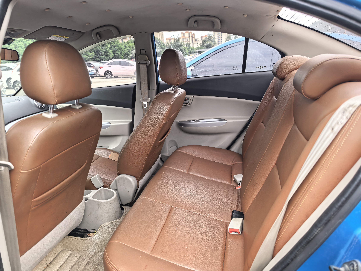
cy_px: 136
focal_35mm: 24
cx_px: 180
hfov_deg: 71.6
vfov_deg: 56.8
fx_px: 250
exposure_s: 1/176
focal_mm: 8.5
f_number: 1.6
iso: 50
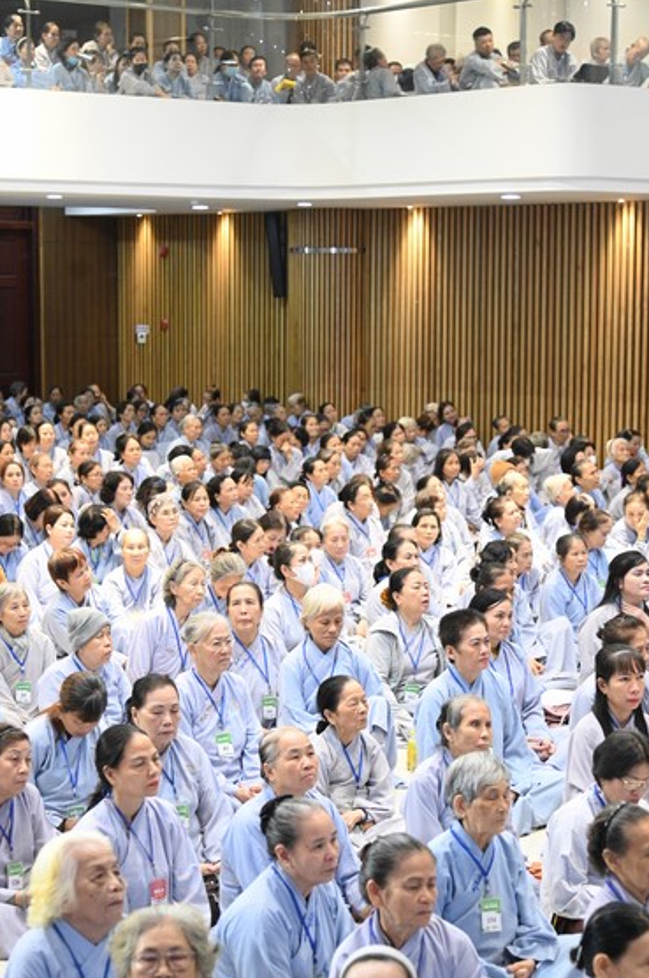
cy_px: 533
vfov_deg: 26.7
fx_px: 2061
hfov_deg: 17.9
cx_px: 338
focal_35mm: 76
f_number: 4
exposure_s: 1/125
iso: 5000
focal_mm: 65
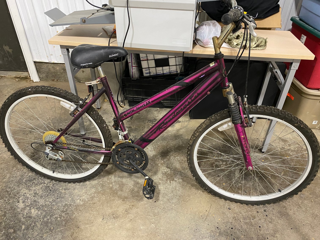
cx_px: 160
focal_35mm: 26
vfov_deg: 53.1
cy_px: 120
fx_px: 240
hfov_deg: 67.3
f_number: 1.8
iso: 500
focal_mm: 4.25
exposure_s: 1/60
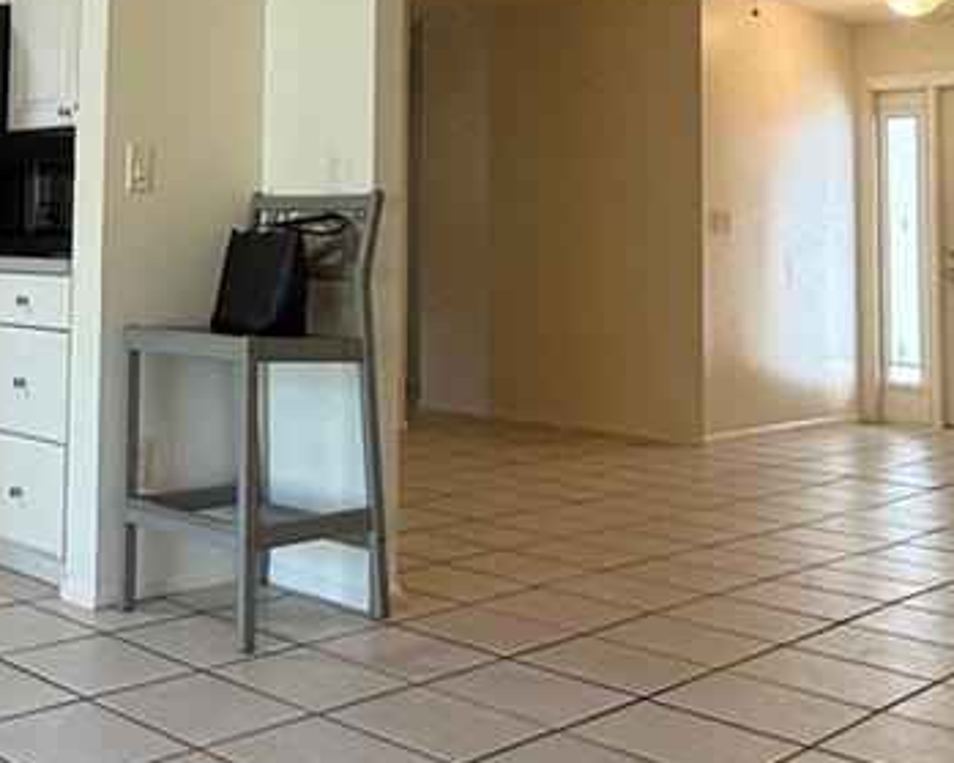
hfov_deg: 36.6
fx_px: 1327
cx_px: 63
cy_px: 159
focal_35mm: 47
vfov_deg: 31.3
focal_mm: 2.22
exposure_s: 1/120
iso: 400
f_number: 2.2
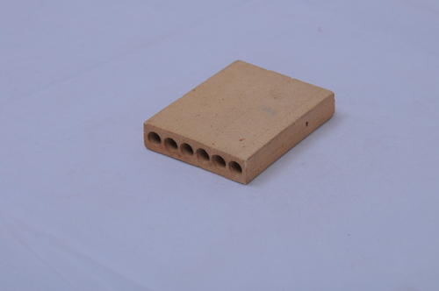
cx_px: 220
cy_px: 146
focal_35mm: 138
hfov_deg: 14.9
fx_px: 1681
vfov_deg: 9.9
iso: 200
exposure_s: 1/160
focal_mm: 92
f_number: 14
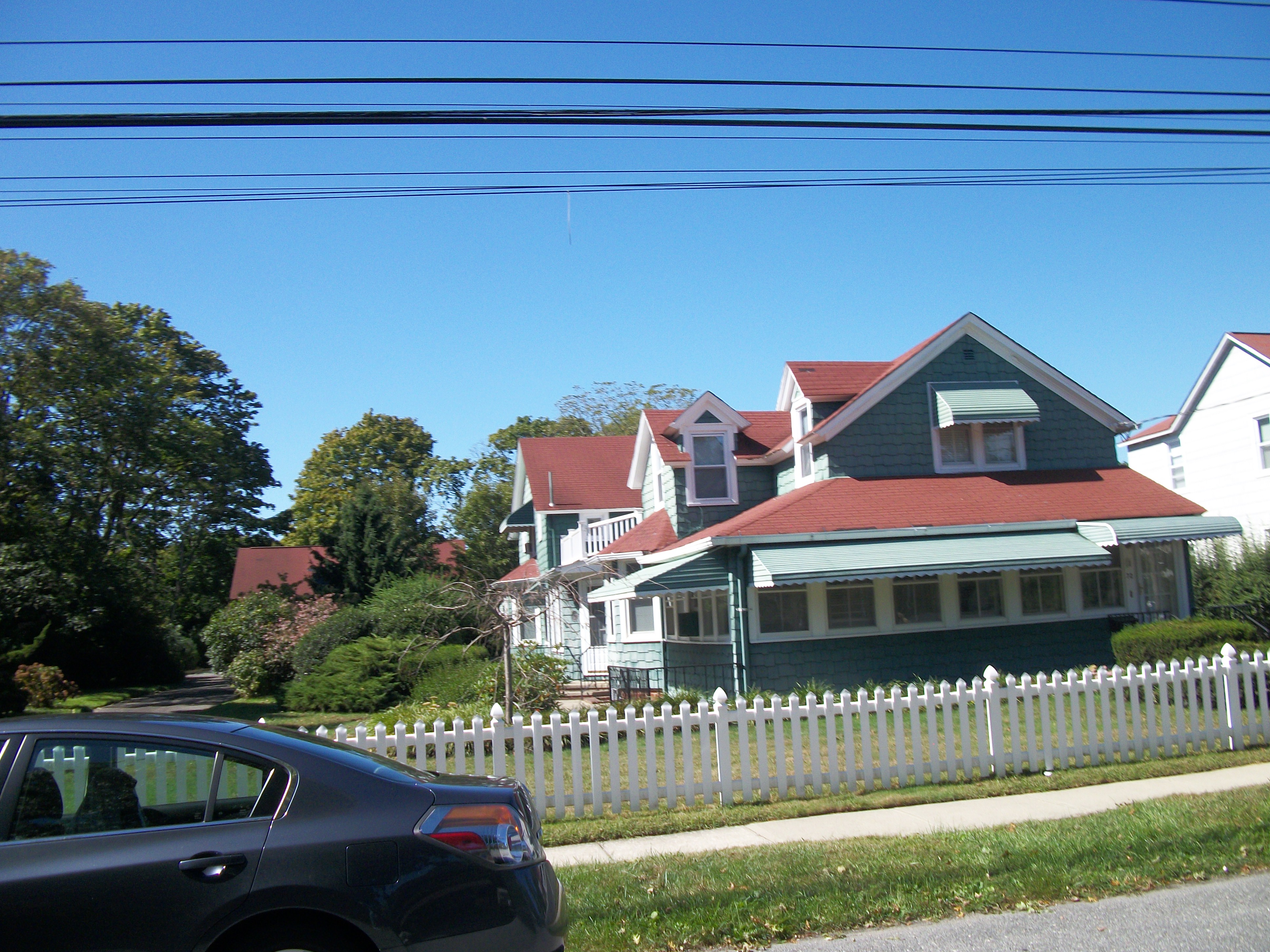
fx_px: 1211
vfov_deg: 42.9
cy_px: 469
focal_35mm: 33
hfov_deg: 55.4
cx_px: 634
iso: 80
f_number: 8.8
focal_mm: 5.7
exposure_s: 1/125
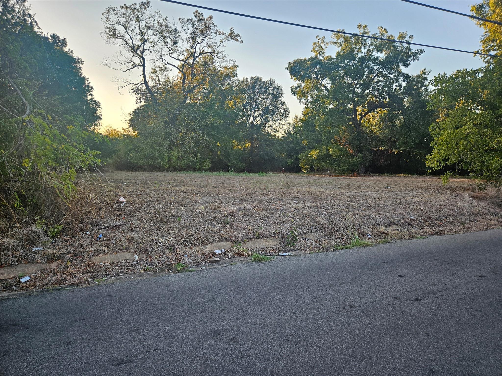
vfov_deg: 58.9
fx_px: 334
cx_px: 251
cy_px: 188
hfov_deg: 73.9
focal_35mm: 23
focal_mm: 5.4
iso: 40
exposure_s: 1/424
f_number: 1.8
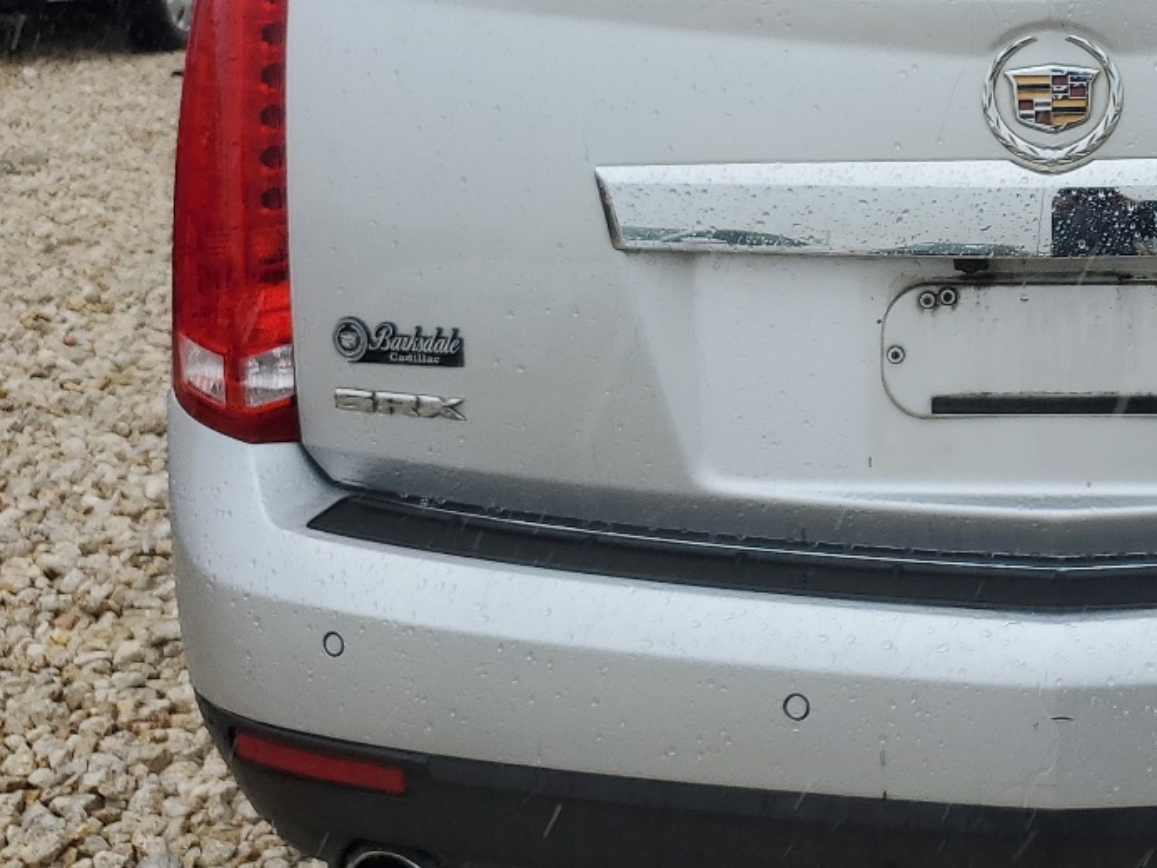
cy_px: 160
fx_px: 2006
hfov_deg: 30.5
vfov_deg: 24.0
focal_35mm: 60
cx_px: 1077
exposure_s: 1/435
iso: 50
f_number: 1.5
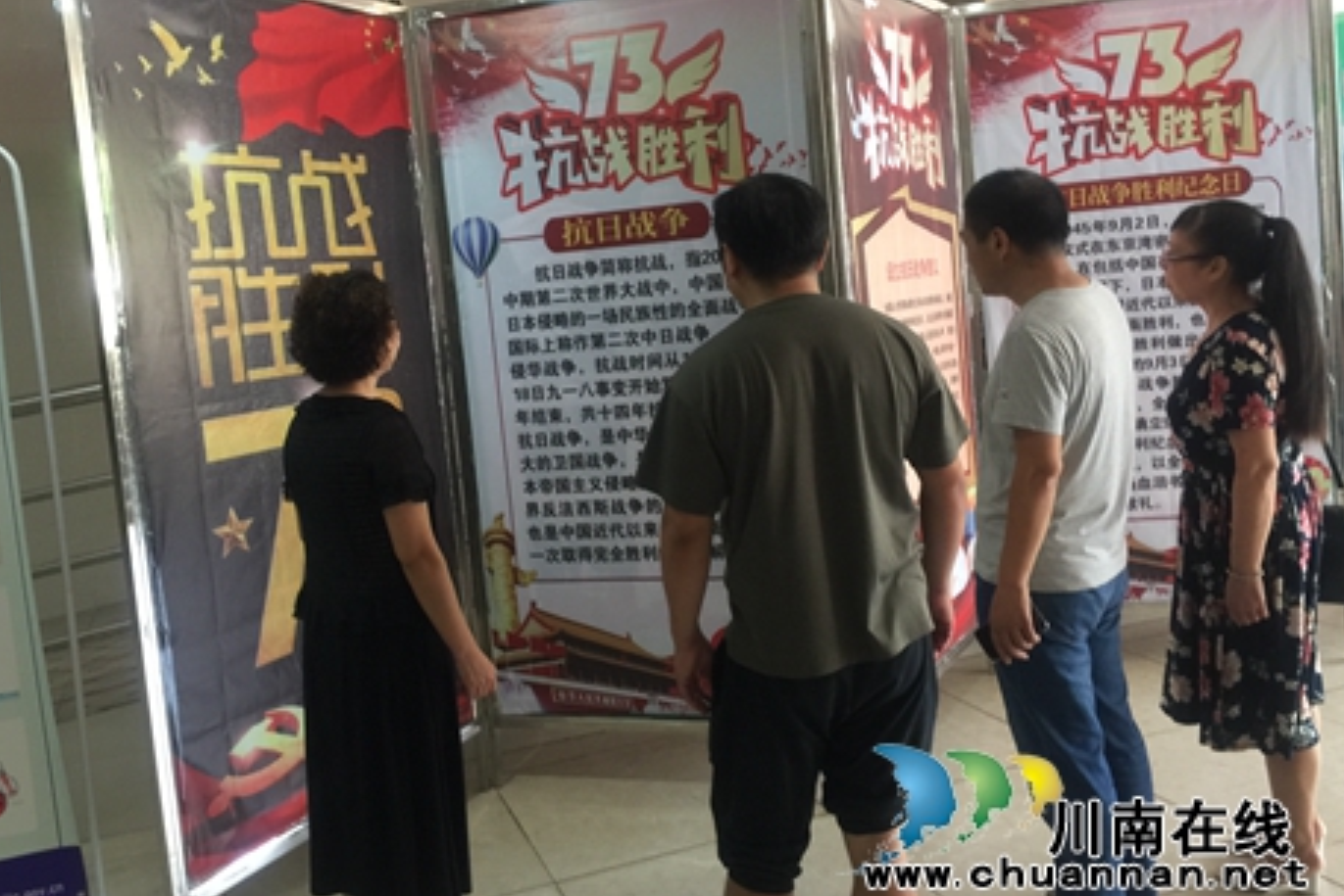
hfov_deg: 57.2
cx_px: 671
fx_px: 1232
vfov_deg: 39.9
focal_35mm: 33
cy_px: 392
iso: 100
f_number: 2.2
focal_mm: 4.15
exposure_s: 1/17
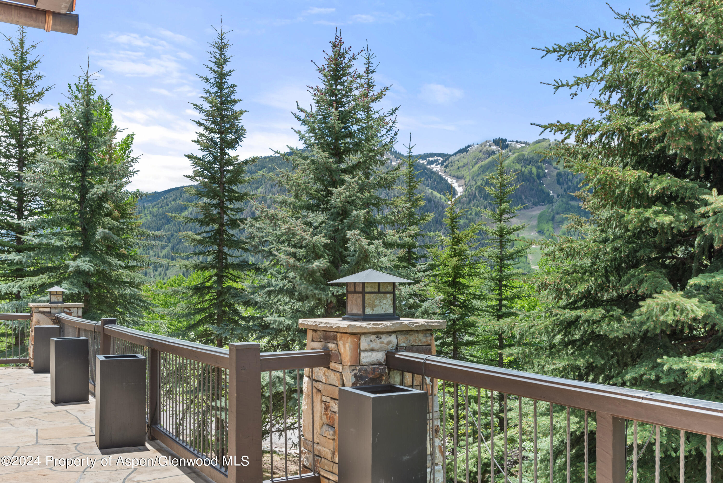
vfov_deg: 37.9
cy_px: 242
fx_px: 703
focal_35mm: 35
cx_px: 362
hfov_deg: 54.4
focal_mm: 35
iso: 100
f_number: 7.1
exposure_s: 1/60
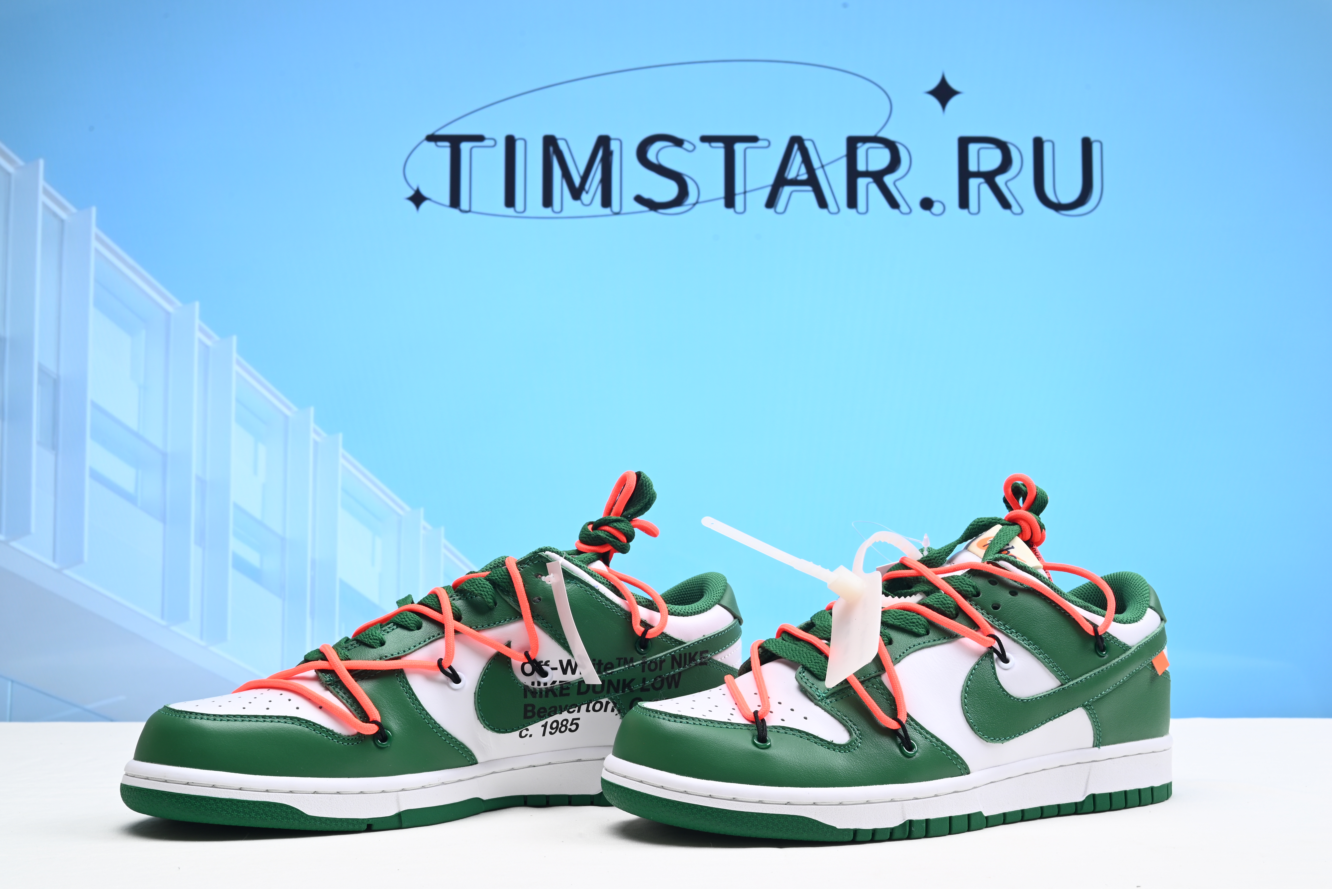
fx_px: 1518
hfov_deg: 47.4
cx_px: 666
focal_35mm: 41
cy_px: 444
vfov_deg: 32.7
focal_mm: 41
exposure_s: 1/2
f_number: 16
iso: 100
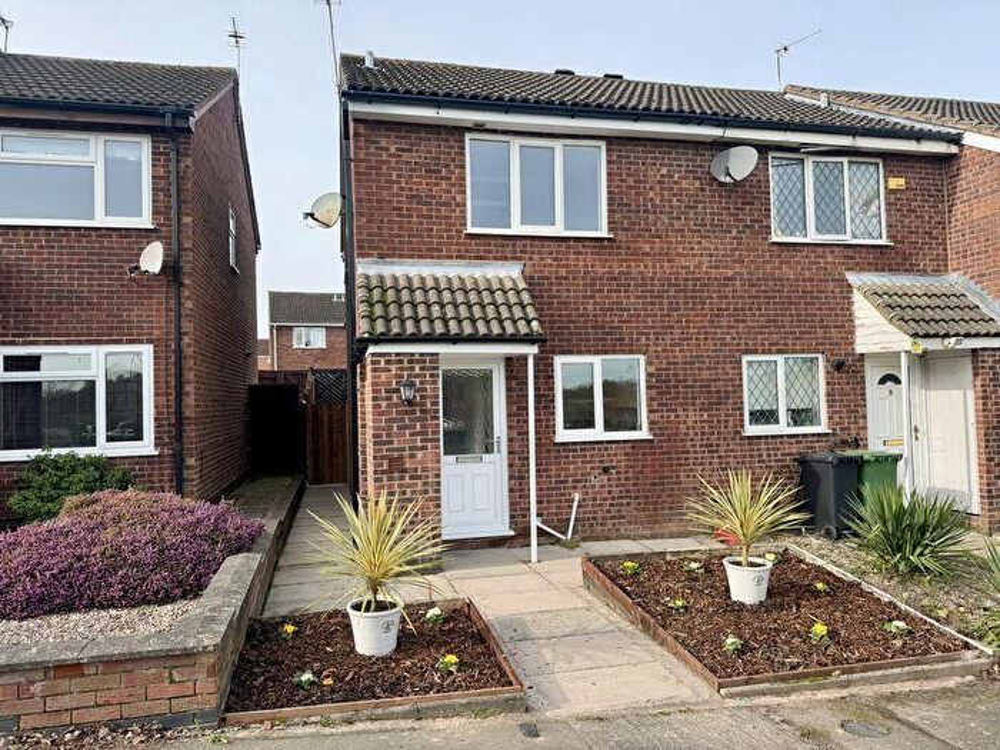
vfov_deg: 56.8
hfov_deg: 71.6
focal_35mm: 24
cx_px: 500
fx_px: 693
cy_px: 375
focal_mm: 6.76
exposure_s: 1/1456
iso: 80
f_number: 1.78
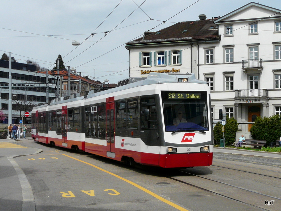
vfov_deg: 33.7
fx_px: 349
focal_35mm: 43
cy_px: 106
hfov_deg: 43.8
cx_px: 140
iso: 100
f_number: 6.3
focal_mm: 7
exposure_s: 1/500
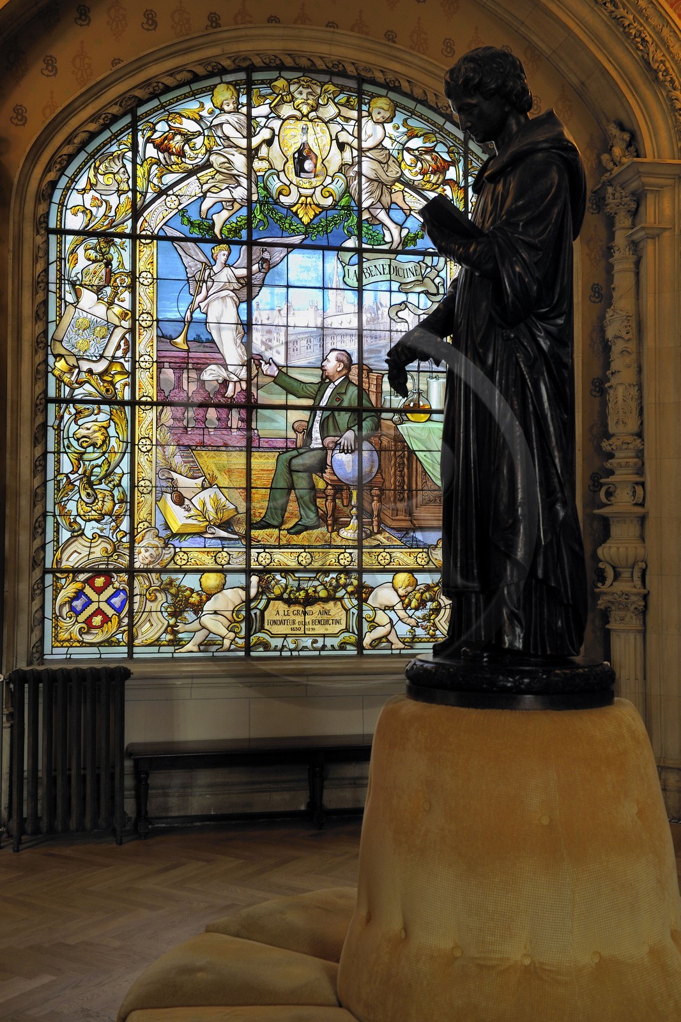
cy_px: 511
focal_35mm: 38
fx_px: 1079
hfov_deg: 35.0
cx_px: 340
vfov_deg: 50.7
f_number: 5.6
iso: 800
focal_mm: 38
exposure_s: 1/40
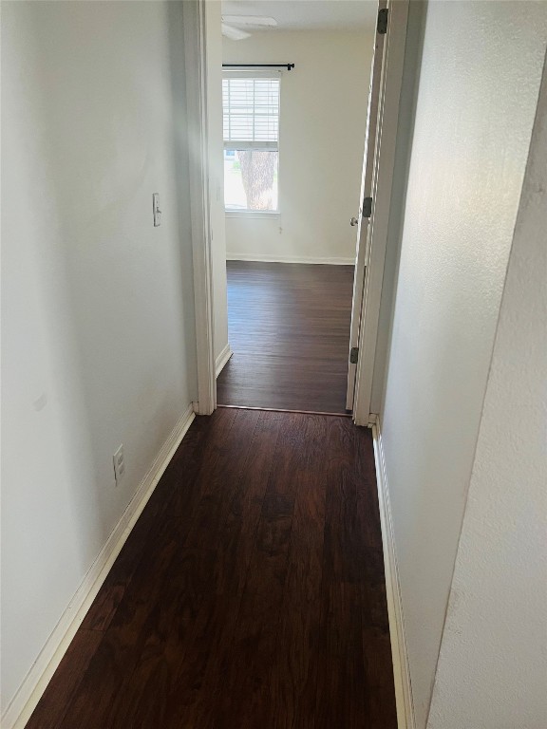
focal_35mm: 26
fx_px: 548
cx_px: 274
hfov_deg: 53.1
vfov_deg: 67.3
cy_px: 364
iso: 500
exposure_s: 1/60
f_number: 1.5
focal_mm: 5.7
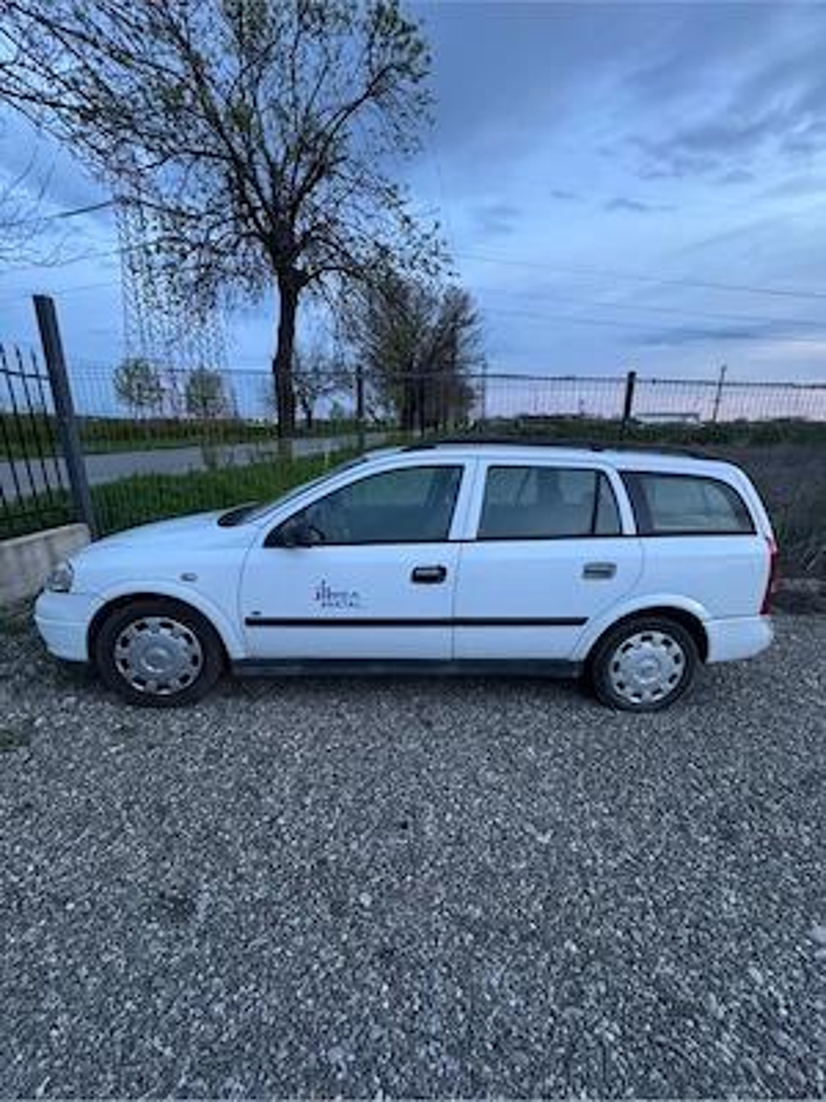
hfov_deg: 85.7
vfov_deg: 102.1
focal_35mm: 14
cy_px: 551
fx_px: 445
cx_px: 413
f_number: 2.2
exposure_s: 1/60
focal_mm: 2.22
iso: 500
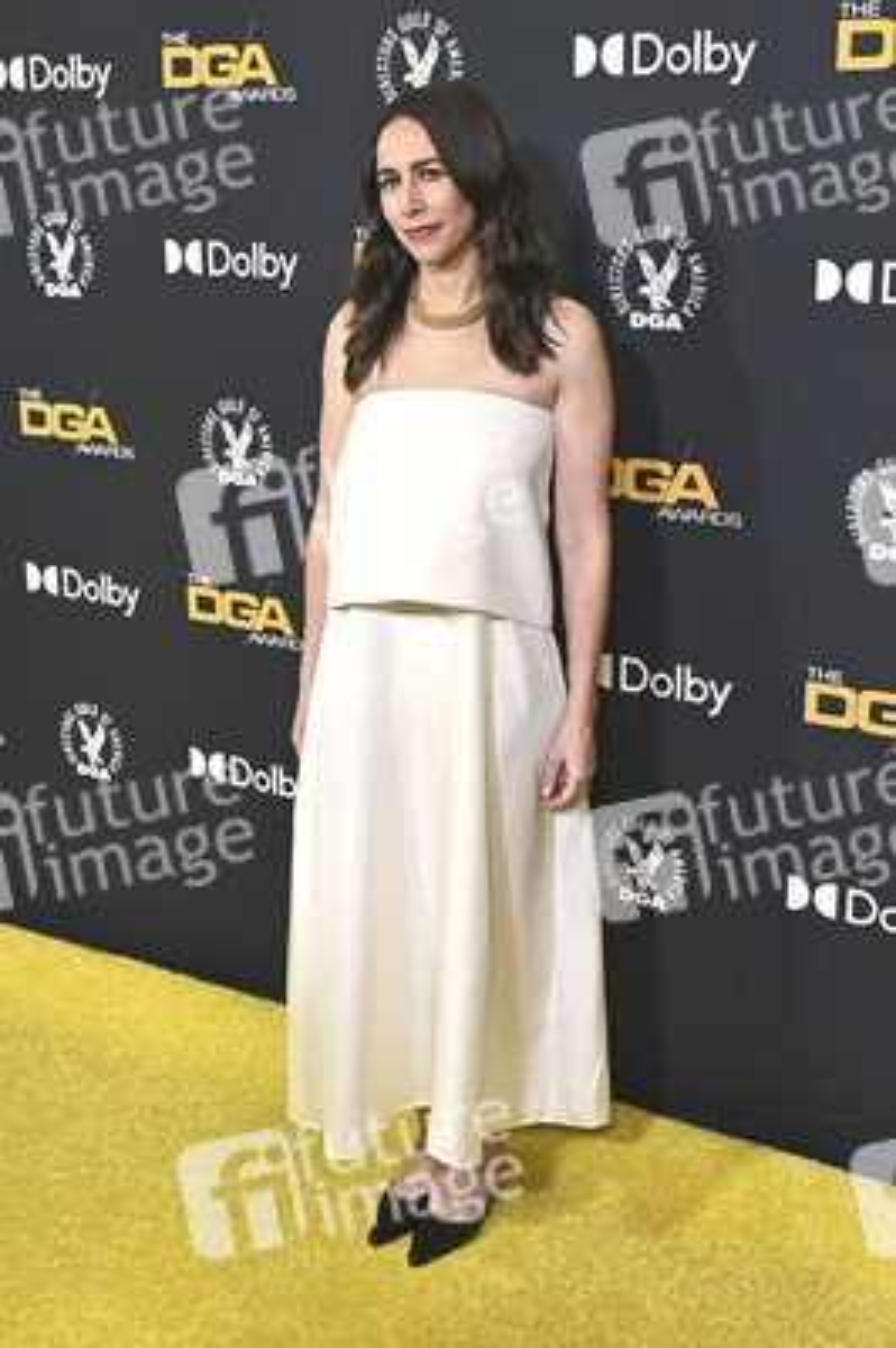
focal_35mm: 38
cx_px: 448
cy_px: 674
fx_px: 1421
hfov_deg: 35.0
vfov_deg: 50.7
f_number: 6.3
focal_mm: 38
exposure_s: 1/320
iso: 2500
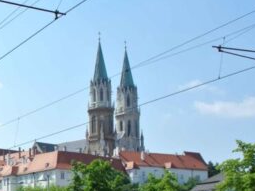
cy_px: 197
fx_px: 523
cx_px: -80
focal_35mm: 71
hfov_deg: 24.0
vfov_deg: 20.0
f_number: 5
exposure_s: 1/800
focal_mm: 10
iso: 100
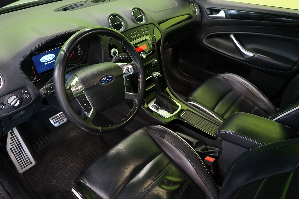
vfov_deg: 46.4
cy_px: 100
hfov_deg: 65.5
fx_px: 233
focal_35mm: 28
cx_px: 150
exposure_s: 1/20
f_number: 5
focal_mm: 28
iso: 1000
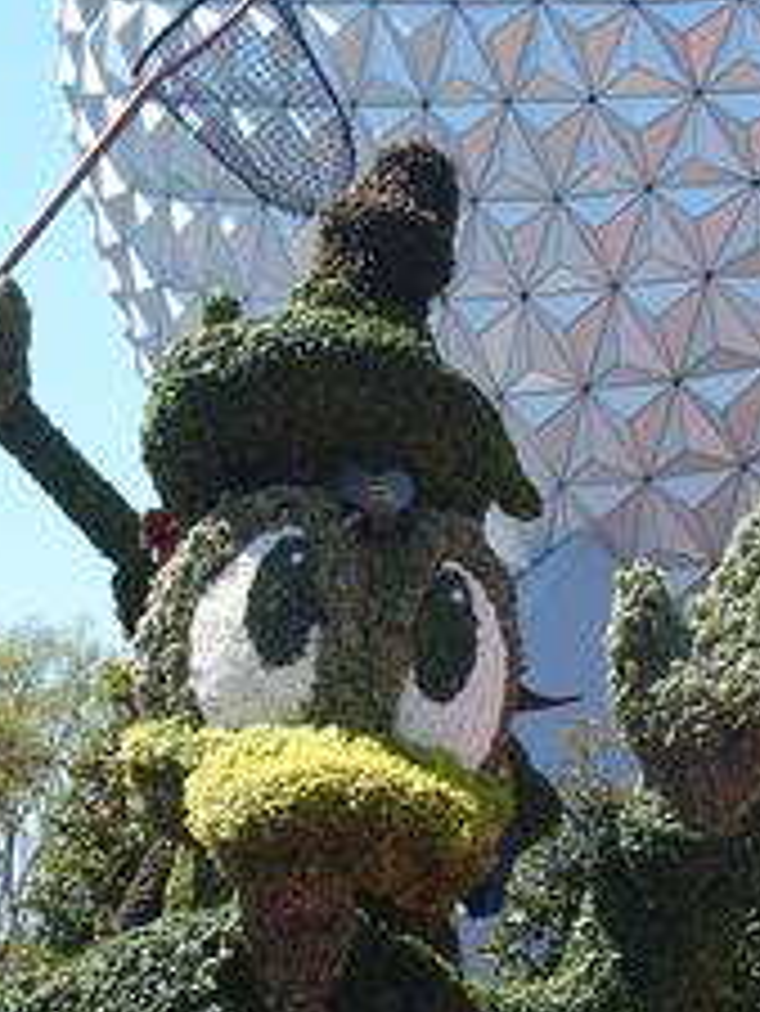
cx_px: 256
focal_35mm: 124
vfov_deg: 15.7
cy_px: 877
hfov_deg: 12.0
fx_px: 3626
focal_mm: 13.2
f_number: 3.5
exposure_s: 1/640
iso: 100
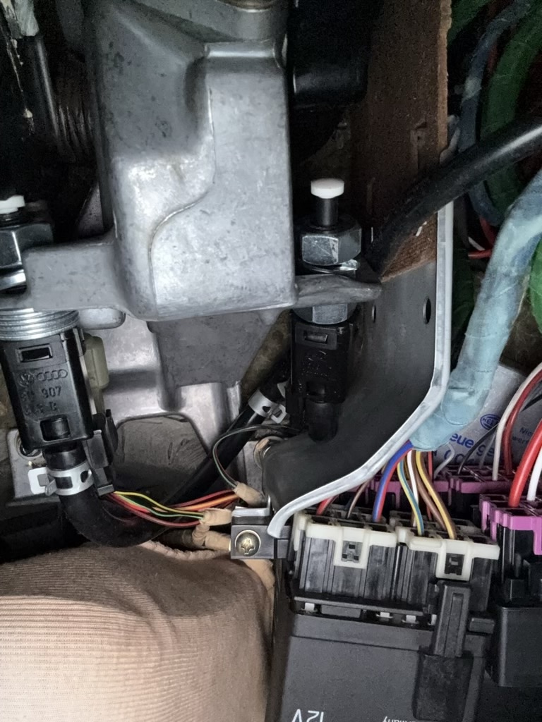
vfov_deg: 60.0
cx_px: 271
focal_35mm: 30
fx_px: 626
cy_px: 361
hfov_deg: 46.8
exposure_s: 1/38
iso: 320
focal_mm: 2.69
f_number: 1.9
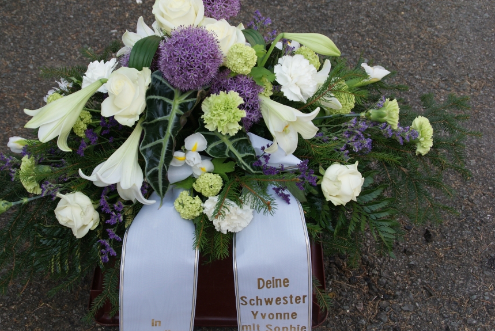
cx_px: 206
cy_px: 168
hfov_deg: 32.0
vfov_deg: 21.8
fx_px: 862
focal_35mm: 63
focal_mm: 35
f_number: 5.6
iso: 100
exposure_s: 1/250
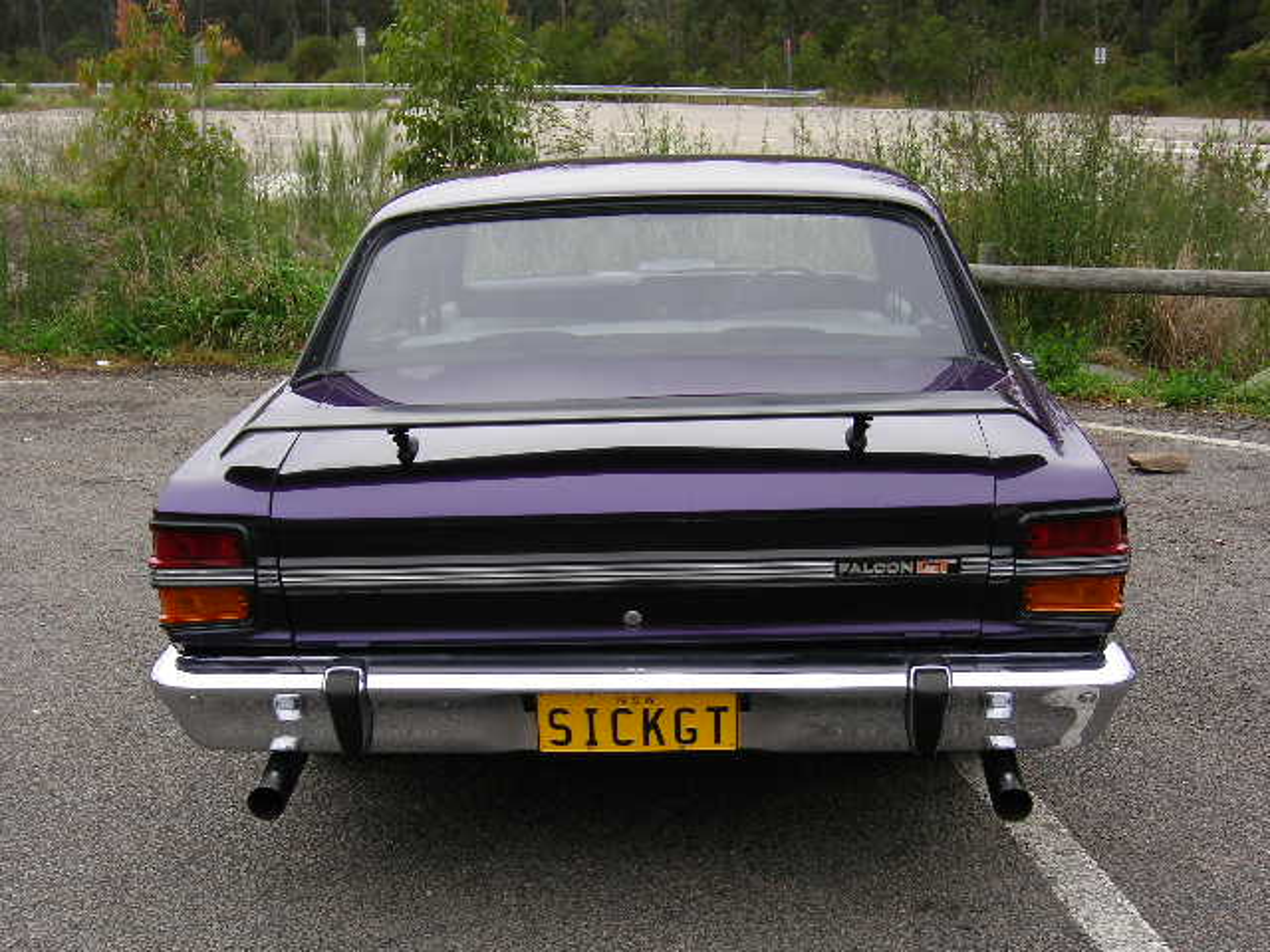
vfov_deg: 31.5
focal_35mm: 46
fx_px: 1688
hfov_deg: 41.2
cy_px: 476
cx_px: 635
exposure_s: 1/125
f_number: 3.2
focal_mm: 76
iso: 64
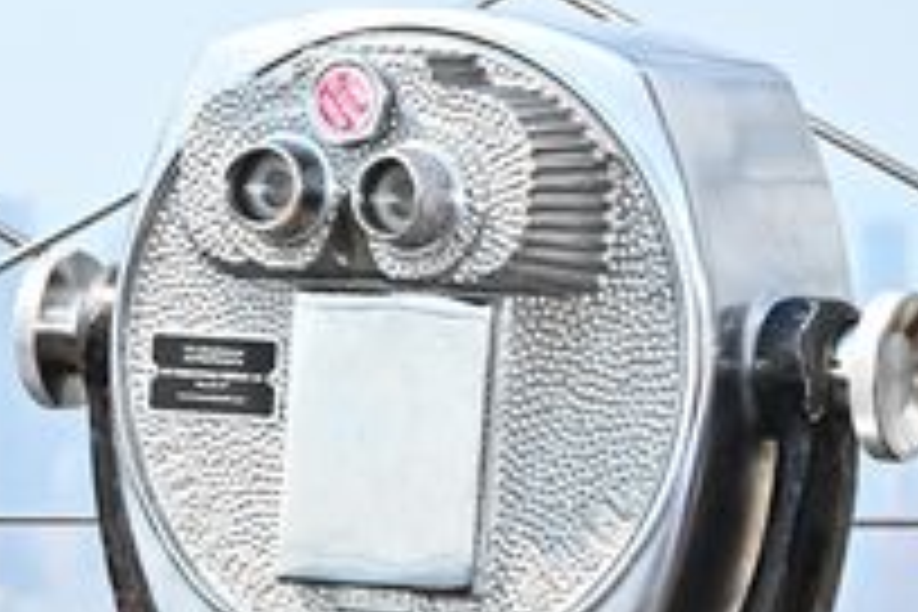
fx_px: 7114
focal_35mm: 279
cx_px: -198
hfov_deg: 7.3
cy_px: 497
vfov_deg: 4.9
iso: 40
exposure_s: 1/200
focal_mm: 60
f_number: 6.3
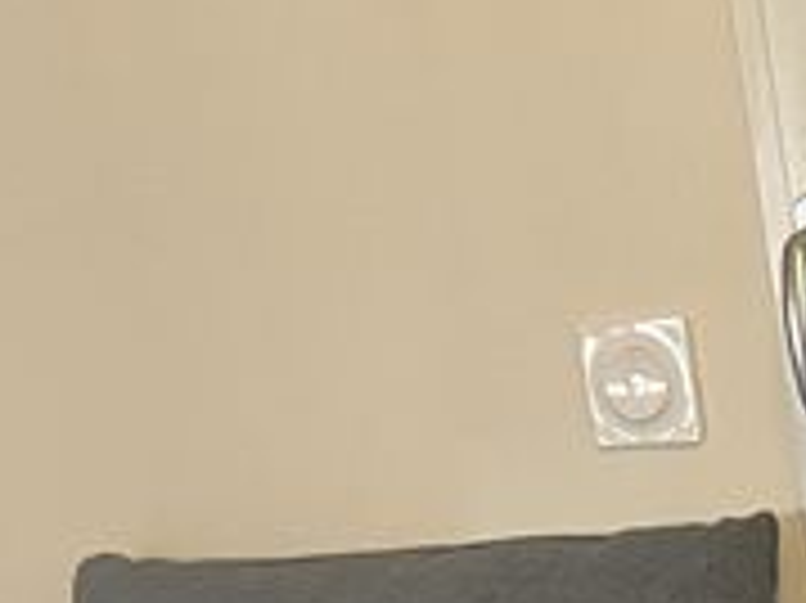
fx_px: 3374
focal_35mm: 145
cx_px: 1373
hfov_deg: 12.6
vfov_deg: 9.0
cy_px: 1526
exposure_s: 1/33
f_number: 1.6
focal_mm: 4.2
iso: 500
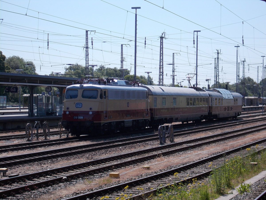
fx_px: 868
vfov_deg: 13.1
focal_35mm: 113
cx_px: 133
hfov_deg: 17.4
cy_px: 100
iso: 80
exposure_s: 1/400
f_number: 6
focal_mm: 20.1
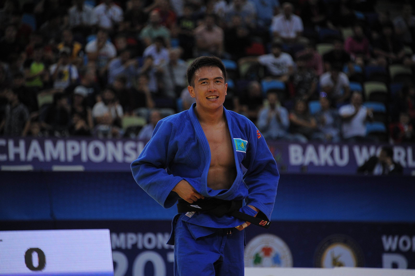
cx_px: 208
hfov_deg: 6.9
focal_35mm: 300
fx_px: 3457
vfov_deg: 4.6
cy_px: 138
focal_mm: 300
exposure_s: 1/640
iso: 1600
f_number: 5.6
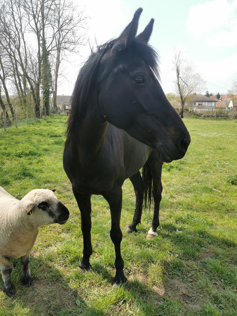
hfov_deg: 51.4
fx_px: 246
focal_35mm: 27
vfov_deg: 65.3
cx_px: 118
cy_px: 158
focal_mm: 5.56
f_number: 1.6
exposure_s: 1/1821
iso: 50
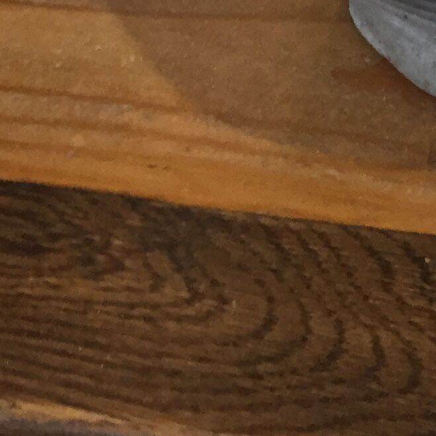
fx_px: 1810
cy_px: -613
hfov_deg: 13.4
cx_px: 492
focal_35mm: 127
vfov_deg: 11.4
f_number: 2.2
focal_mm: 4.15
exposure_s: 1/33
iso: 160
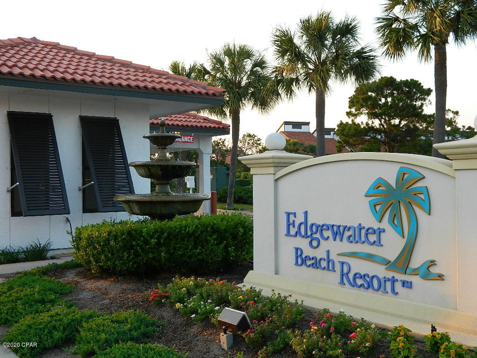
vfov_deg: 35.1
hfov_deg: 45.8
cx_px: 238
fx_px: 565
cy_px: 179
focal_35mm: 41
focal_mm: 7.3
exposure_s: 1/100
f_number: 3.5
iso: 80
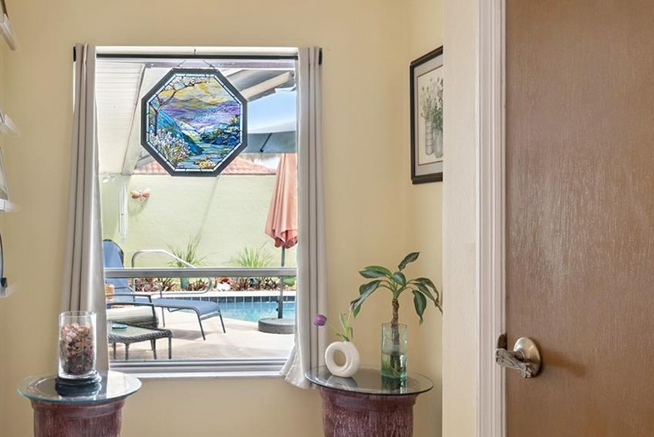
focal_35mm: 36
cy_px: 228
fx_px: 654
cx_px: 153
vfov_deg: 36.9
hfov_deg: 50.6
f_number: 9
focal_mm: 19
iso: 160
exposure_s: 1/25
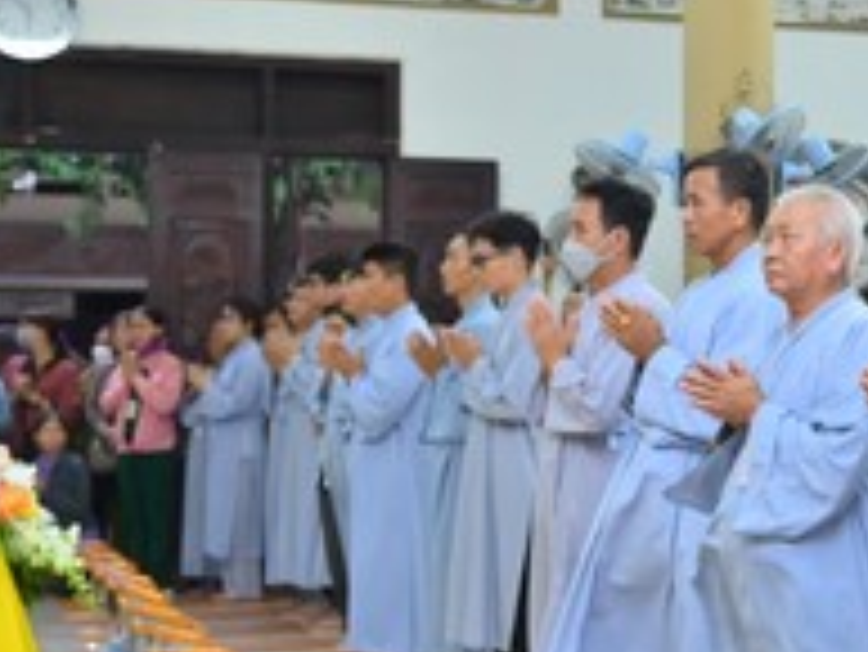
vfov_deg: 15.2
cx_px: 1007
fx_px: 2434
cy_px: 429
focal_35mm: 97
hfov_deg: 19.2
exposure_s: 1/80
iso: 1250
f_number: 4.5
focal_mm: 30
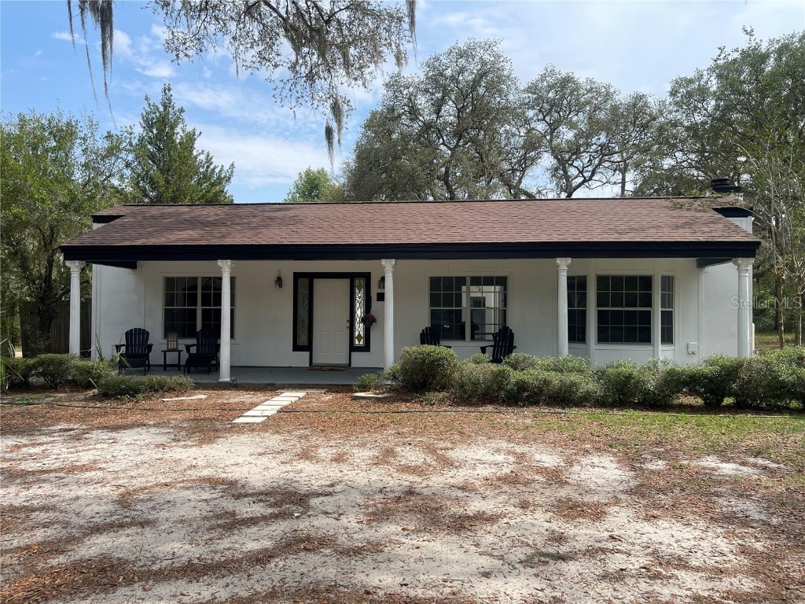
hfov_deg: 69.4
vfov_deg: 54.9
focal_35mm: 25
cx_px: 402
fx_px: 581
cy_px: 302
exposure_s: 1/2488
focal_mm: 5.1
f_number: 1.6
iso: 32
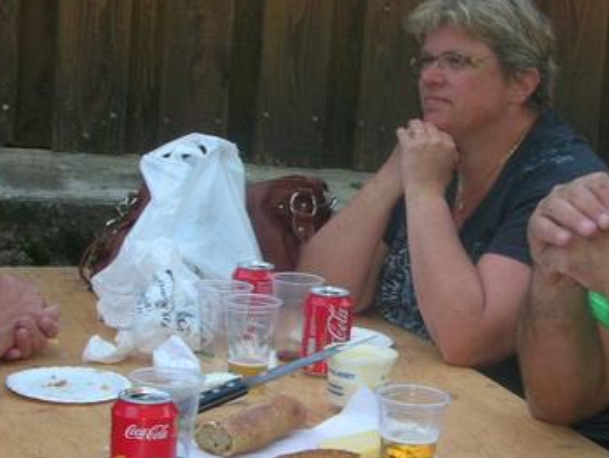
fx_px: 1549
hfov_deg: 22.0
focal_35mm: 88
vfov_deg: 16.8
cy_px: 292
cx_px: 480
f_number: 3.2
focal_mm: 8
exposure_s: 1/30
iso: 50
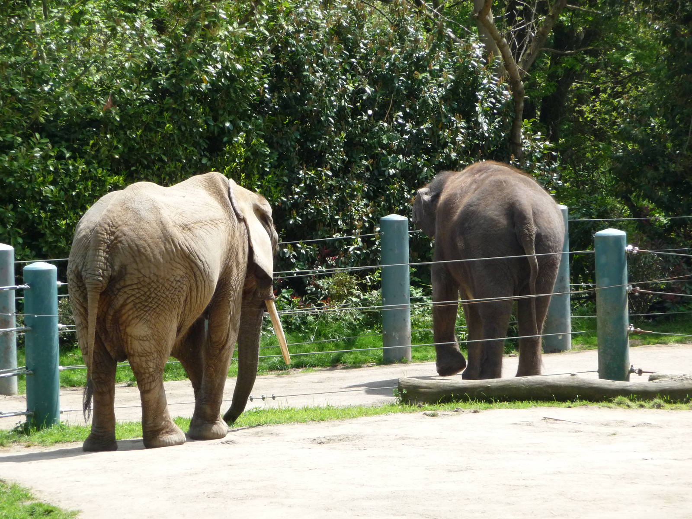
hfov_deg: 10.5
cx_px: 346
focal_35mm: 189
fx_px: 3778
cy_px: 260
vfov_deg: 7.9
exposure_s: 1/500
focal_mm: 32.3
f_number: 4.8
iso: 320
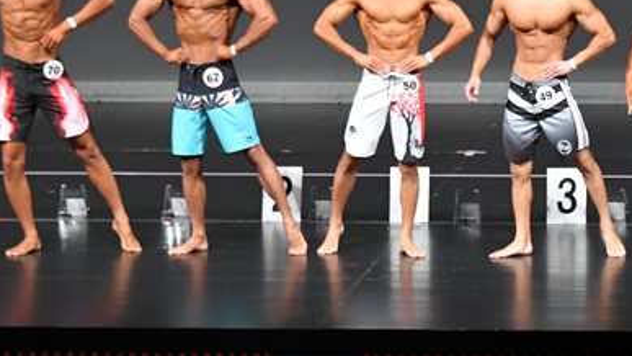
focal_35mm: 308
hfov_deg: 7.0
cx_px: 474
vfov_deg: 3.9
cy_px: 116
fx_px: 5163
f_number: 5.6
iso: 4000
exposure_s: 1/400
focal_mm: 98
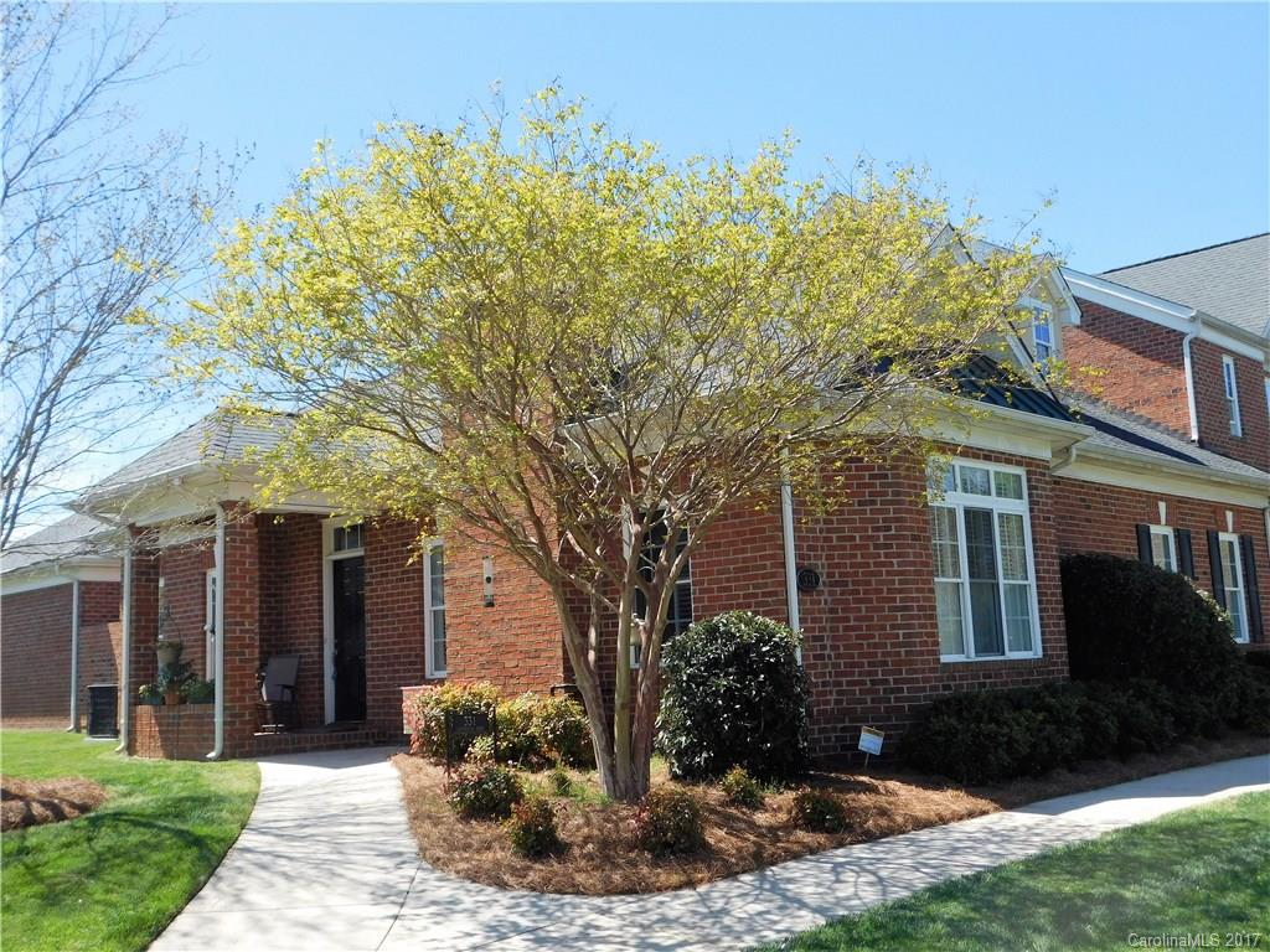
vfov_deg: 39.7
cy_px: 476
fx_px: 1321
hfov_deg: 51.4
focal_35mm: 36
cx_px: 635
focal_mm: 6.3
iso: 125
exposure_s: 1/800
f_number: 3.5
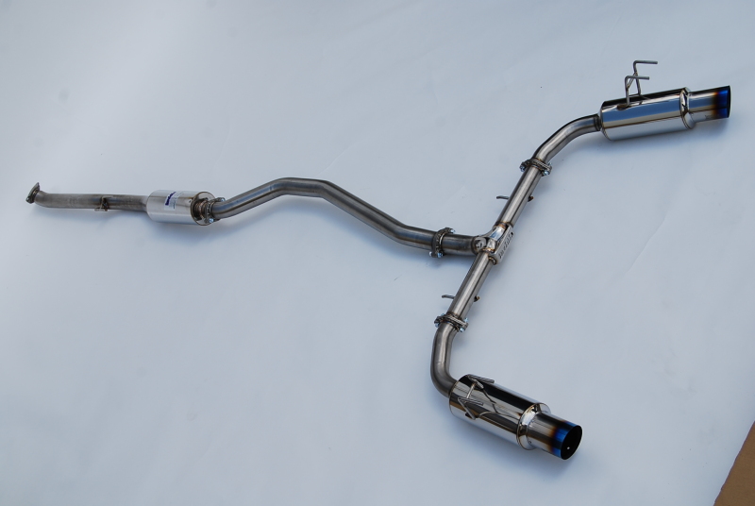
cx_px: 378
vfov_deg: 25.8
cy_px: 253
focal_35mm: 52
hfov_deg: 37.8
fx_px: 1103
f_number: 9
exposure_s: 1/320
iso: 100
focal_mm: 35
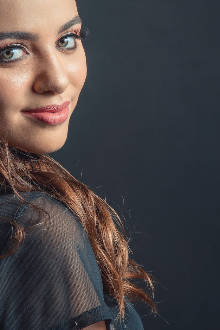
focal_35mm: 163
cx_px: 10
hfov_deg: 8.4
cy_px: 178
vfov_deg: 12.6
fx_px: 1493
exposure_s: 1/50
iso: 200
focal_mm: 85
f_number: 9
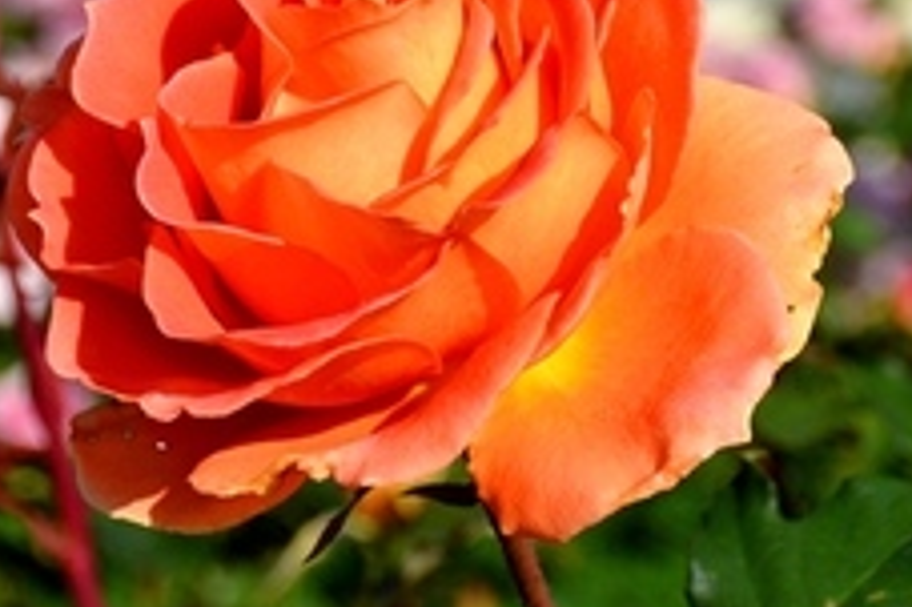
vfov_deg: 7.0
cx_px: 44
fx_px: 4962
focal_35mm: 196
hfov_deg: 10.4
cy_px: -4
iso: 100
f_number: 9
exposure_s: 1/320
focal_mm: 50
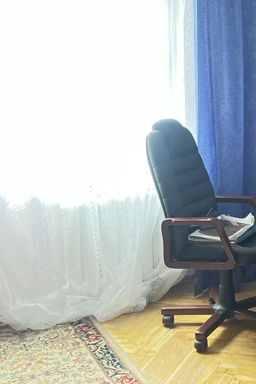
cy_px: 110
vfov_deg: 33.4
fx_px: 629
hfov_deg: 21.9
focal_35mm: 59
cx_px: 276
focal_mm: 5.7
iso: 320
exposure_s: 1/60
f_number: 1.5
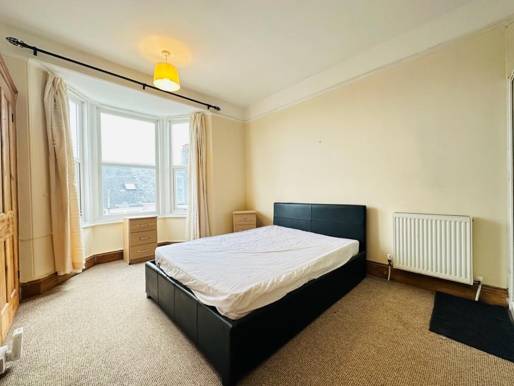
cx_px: 257
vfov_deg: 85.7
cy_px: 193
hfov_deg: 102.1
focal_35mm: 14
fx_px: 208
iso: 160
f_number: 2.2
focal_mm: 2.22
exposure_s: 1/100
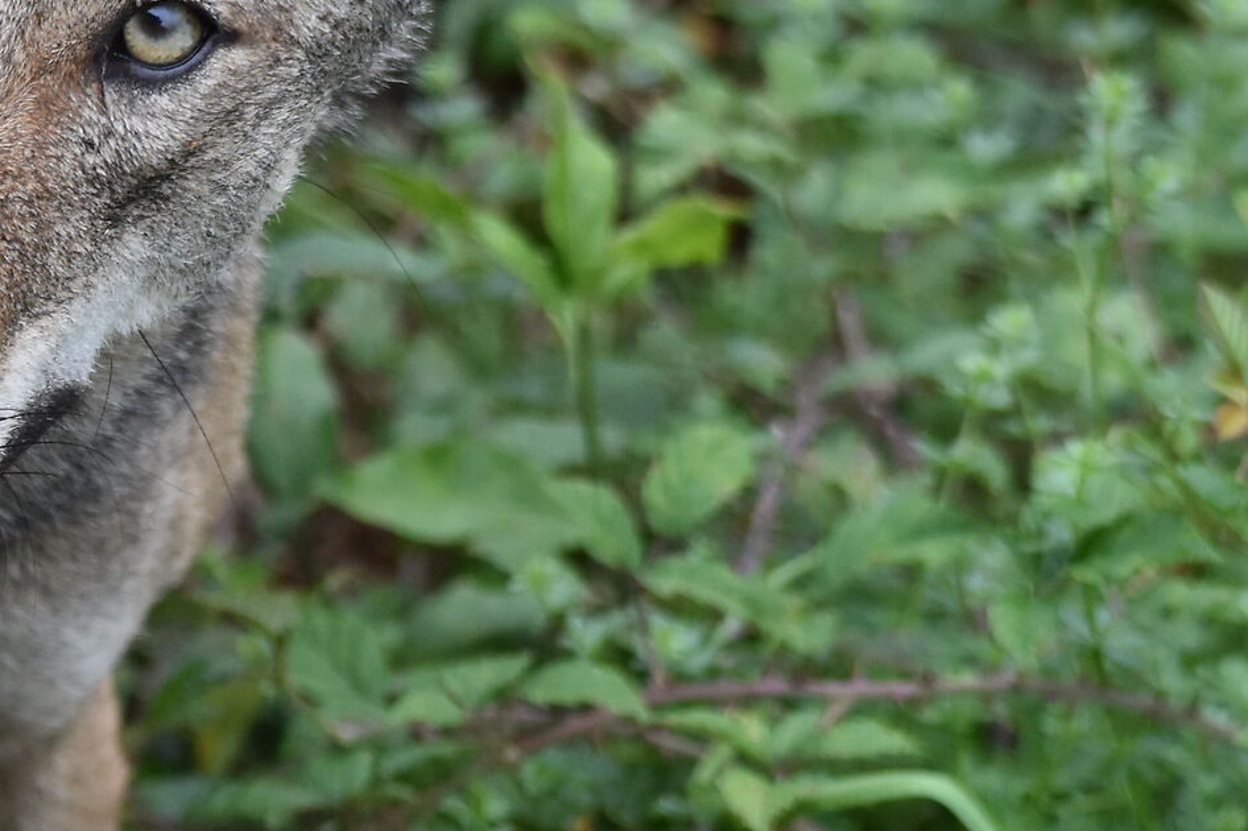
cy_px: 276
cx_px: 86
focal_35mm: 1104
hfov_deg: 1.9
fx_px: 38257
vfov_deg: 1.2
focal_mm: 290
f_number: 6
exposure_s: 1/500
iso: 1000
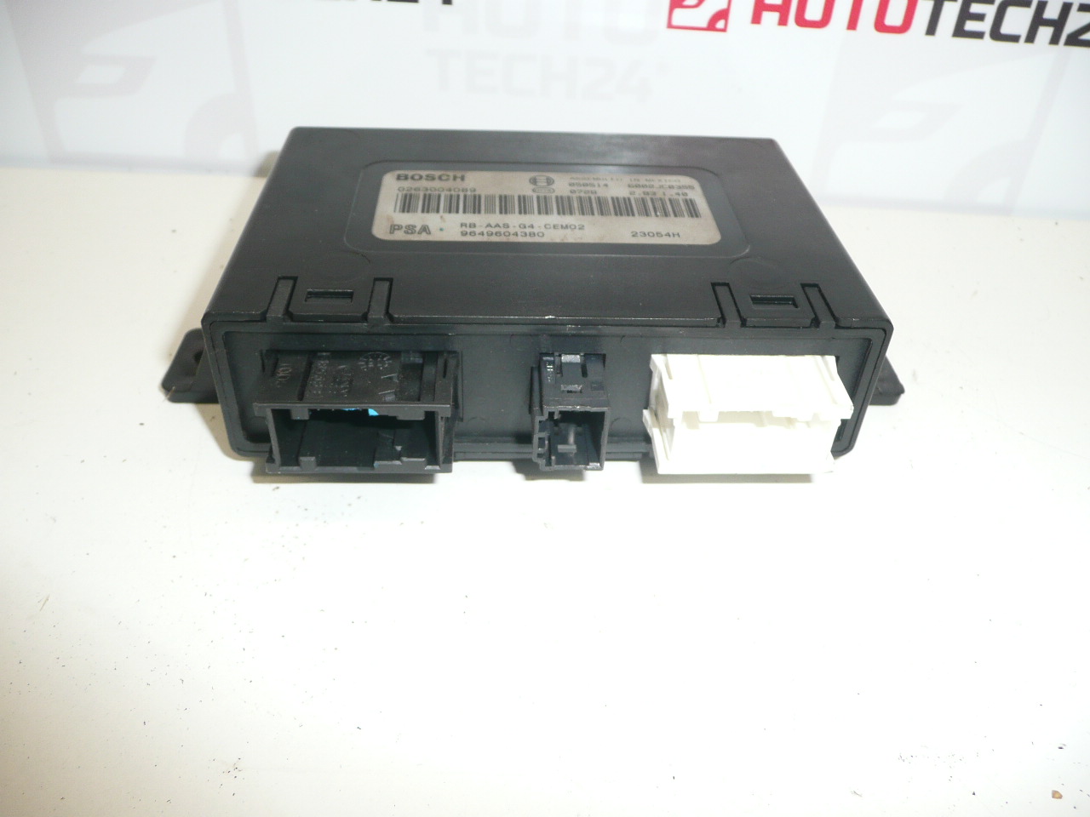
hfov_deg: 63.4
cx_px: 545
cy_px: 408
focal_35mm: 28
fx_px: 882
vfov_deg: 49.7
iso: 100
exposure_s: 1/125
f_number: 3.3
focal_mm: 4.6
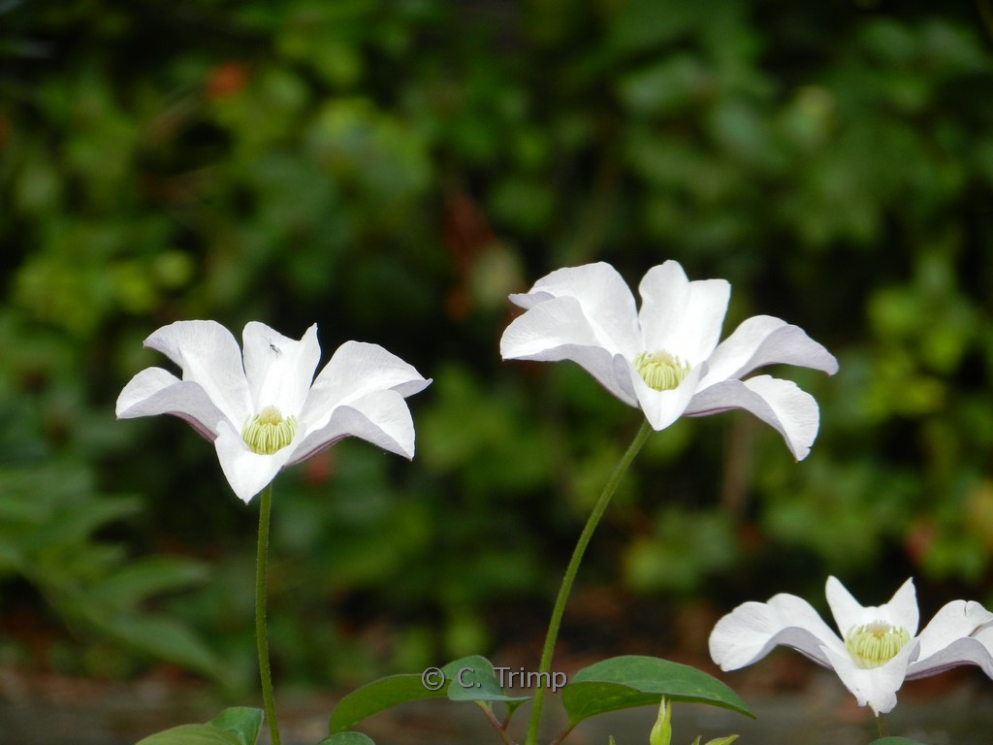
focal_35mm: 252
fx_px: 7229
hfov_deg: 7.9
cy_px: 372
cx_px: 496
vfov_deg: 5.9
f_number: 5.3
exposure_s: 1/400
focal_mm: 45.3
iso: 160
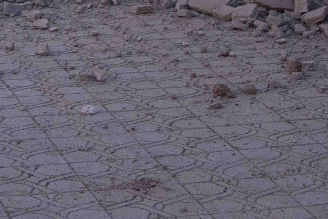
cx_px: -9
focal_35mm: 158
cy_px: -501
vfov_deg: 7.4
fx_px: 1440
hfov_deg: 12.8
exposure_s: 1/8000
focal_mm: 24
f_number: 2.8
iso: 500
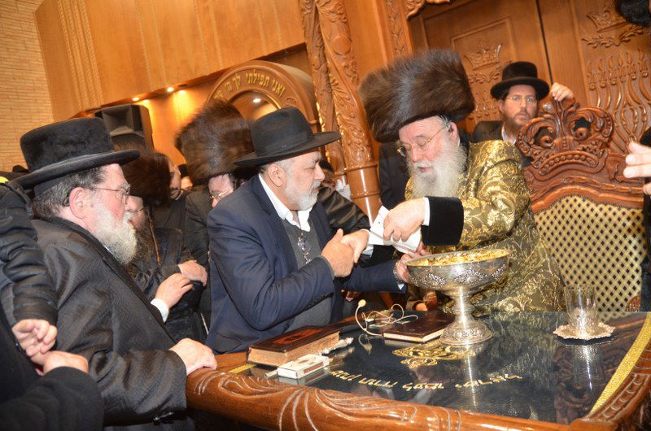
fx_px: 487
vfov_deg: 47.7
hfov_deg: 67.5
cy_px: 216
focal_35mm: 27
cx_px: 326
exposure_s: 1/60
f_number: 4
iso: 800
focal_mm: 18
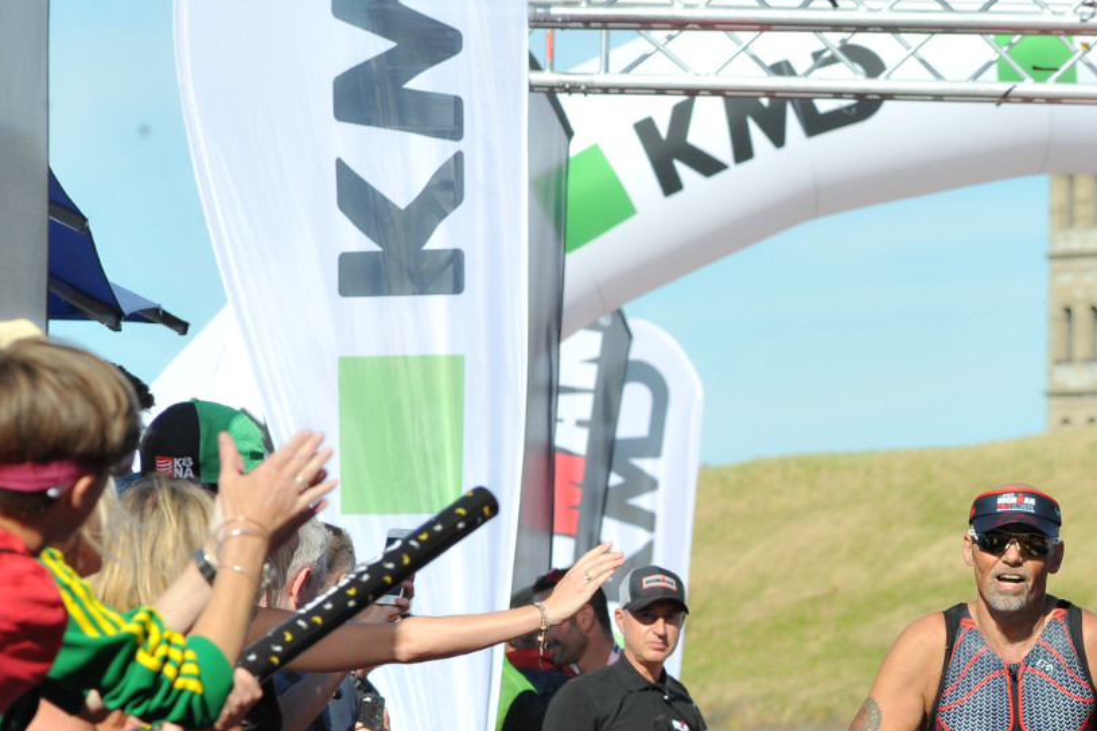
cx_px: 841
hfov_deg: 5.8
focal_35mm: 353
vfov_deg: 3.9
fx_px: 10754
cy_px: 680
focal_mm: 180
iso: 800
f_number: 10
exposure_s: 1/1250
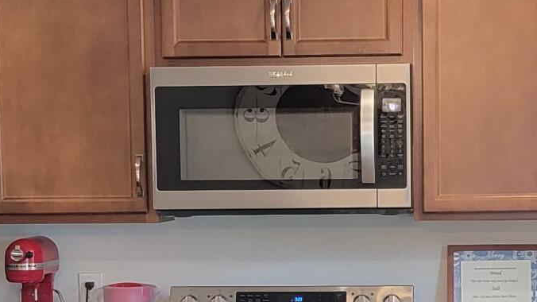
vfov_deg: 10.4
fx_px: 1651
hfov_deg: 18.5
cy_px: 293
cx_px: 318
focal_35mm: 116
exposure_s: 1/120
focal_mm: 6.7
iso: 320
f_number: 1.8
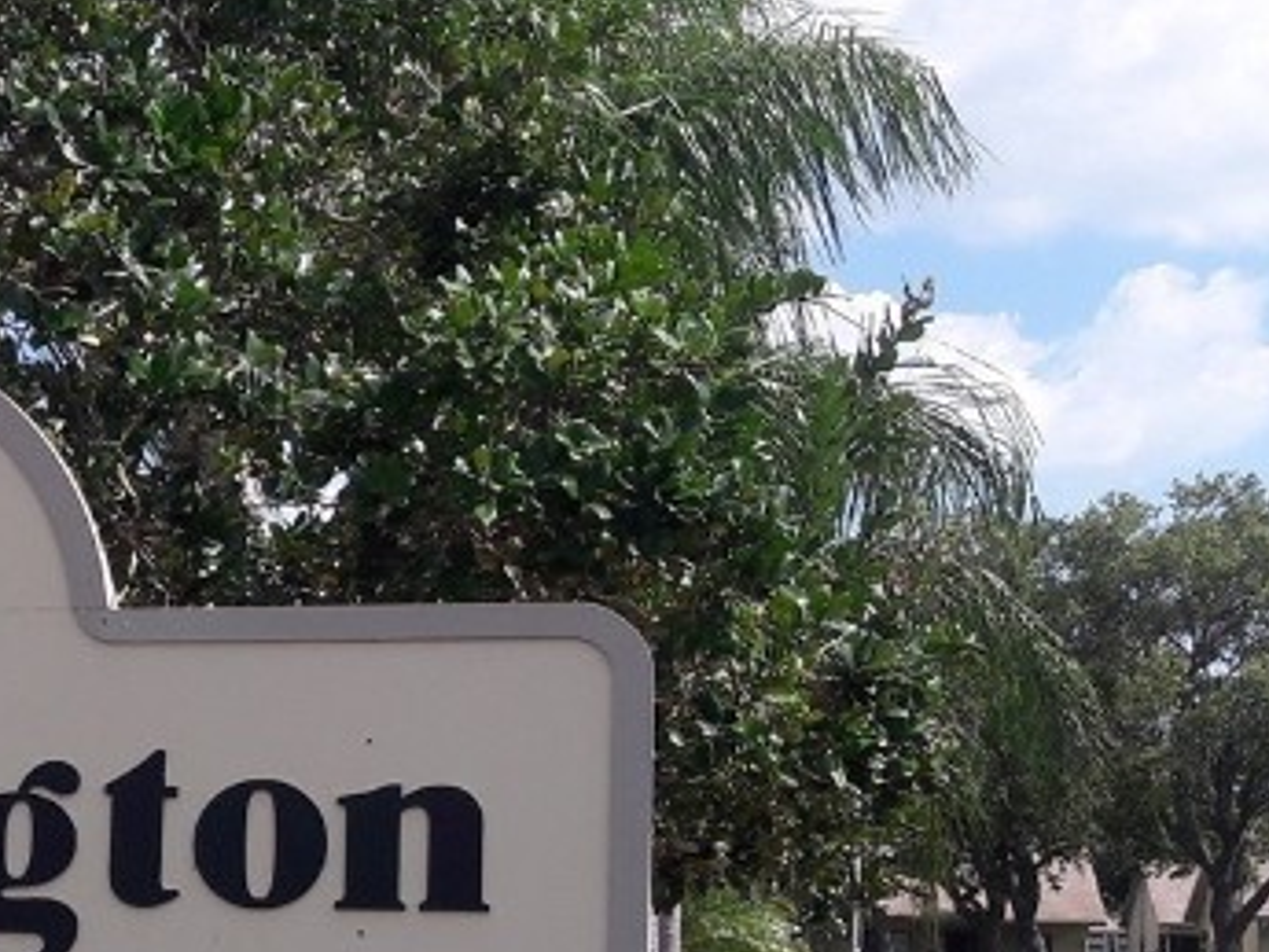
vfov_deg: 17.5
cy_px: 842
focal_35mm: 83
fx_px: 3044
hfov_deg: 22.8
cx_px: 48
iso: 40
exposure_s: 1/1385
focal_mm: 3.7
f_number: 1.9
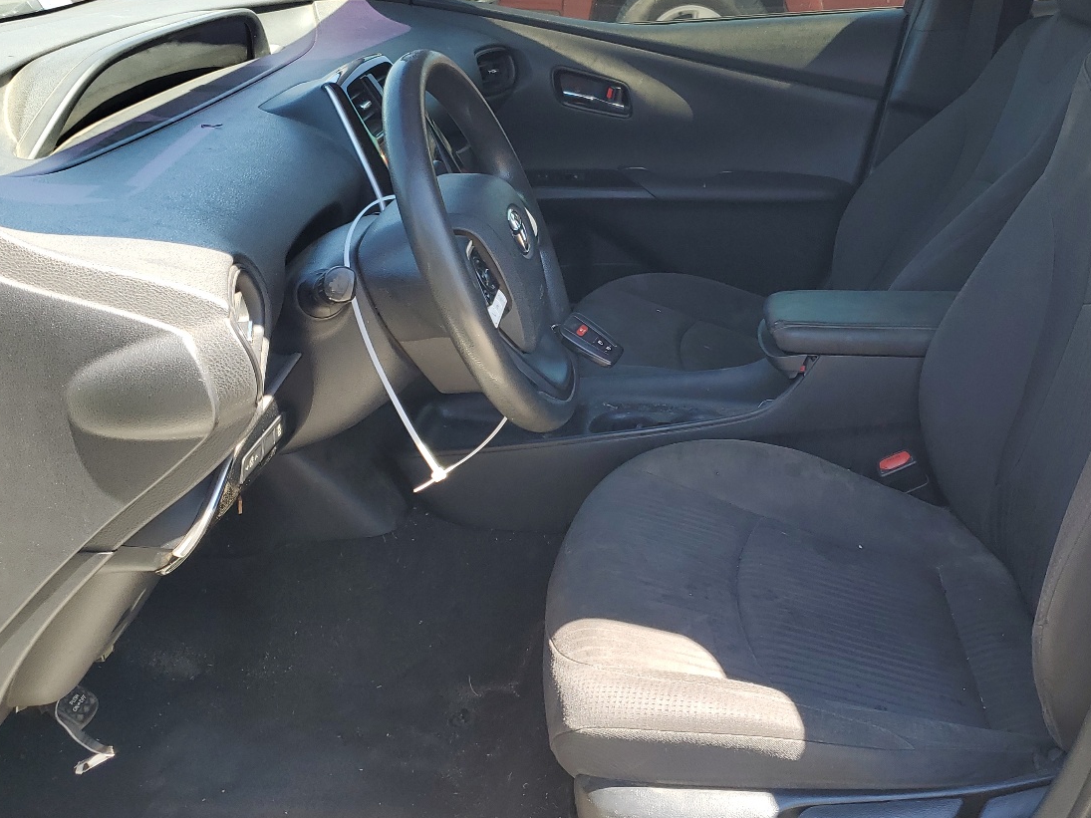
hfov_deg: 48.6
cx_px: 673
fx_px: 1198
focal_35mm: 38
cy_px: 307
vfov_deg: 37.5
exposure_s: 1/278
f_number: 1.5
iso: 50
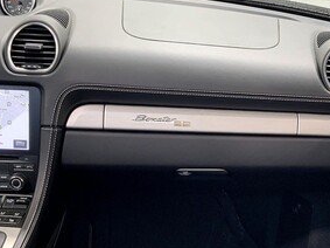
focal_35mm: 43
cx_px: 191
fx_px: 410
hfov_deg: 43.7
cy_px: 118
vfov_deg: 33.6
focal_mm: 3
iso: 40
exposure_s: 1/63
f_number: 1.8
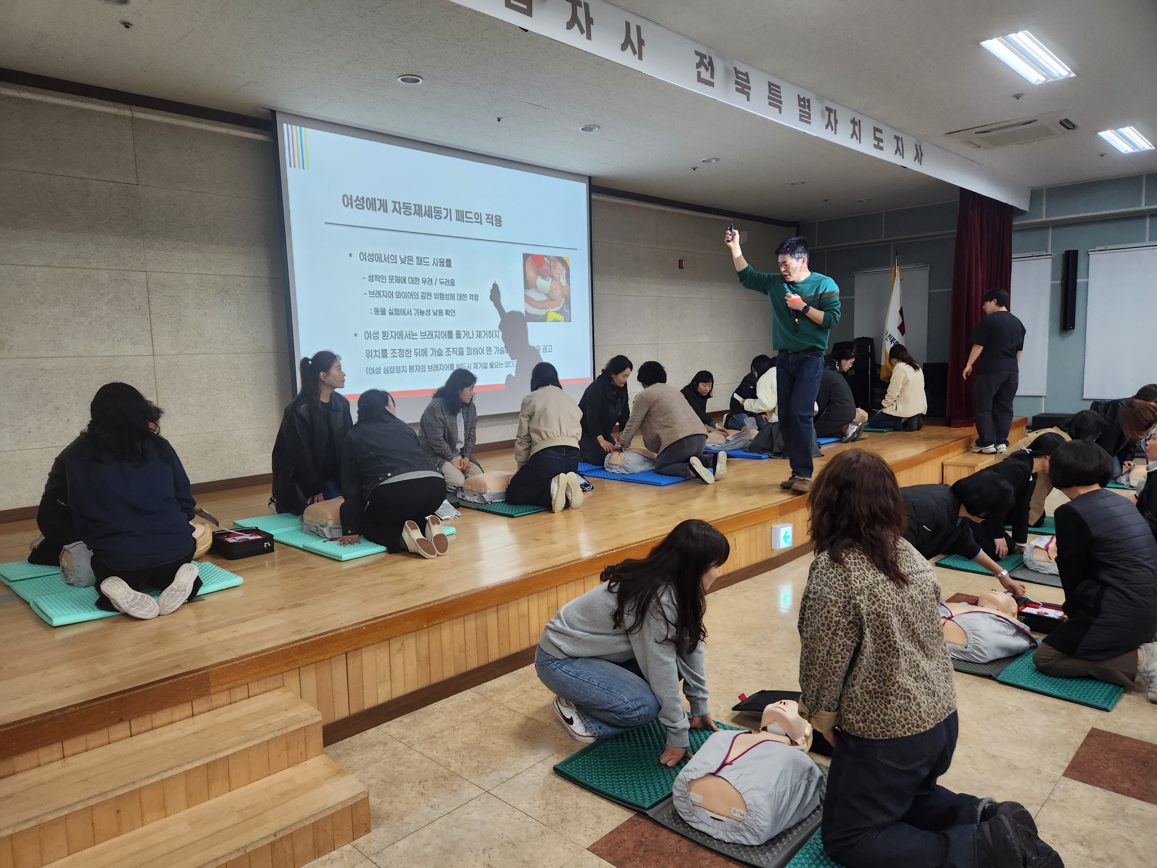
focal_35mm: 23
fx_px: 769
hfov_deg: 73.9
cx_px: 578
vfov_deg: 58.9
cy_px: 434
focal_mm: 5.4
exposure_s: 1/120
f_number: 1.8
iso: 160
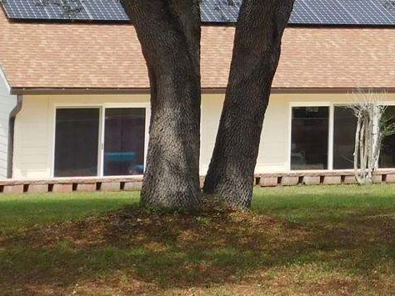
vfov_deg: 9.5
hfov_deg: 12.8
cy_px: -125
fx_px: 1734
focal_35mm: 152
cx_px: 392
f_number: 3.7
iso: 125
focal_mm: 8
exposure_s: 1/640
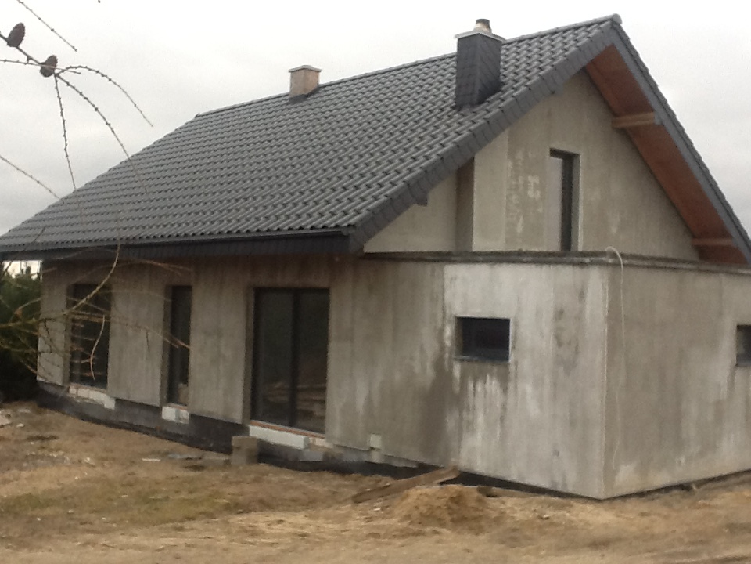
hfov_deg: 42.9
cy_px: 282
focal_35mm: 44
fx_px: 955
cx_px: 376
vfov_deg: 32.9
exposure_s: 1/120
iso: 64
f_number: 2.4
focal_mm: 2.03
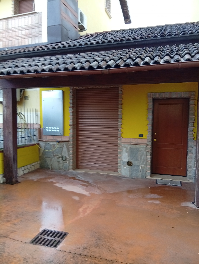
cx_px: 100
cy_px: 132
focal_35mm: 27
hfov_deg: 51.5
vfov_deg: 65.2
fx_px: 206
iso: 87
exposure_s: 1/50
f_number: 1.8
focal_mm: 3.84
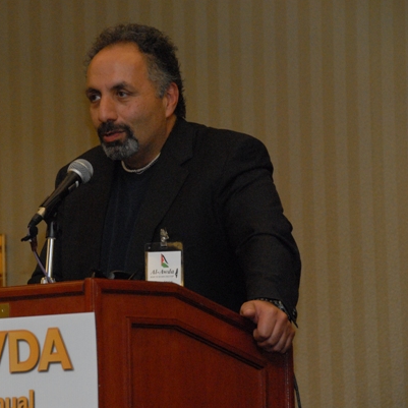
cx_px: 121
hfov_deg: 7.0
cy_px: 205
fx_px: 3334
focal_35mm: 250
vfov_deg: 7.0
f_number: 8
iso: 1250
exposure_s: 1/60
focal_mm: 130
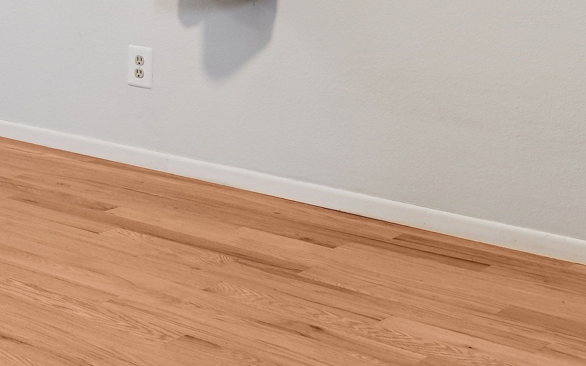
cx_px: -169
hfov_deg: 23.5
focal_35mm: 78
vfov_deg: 15.8
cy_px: -126
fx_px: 1246
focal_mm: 16
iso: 400
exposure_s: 1/20
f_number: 8
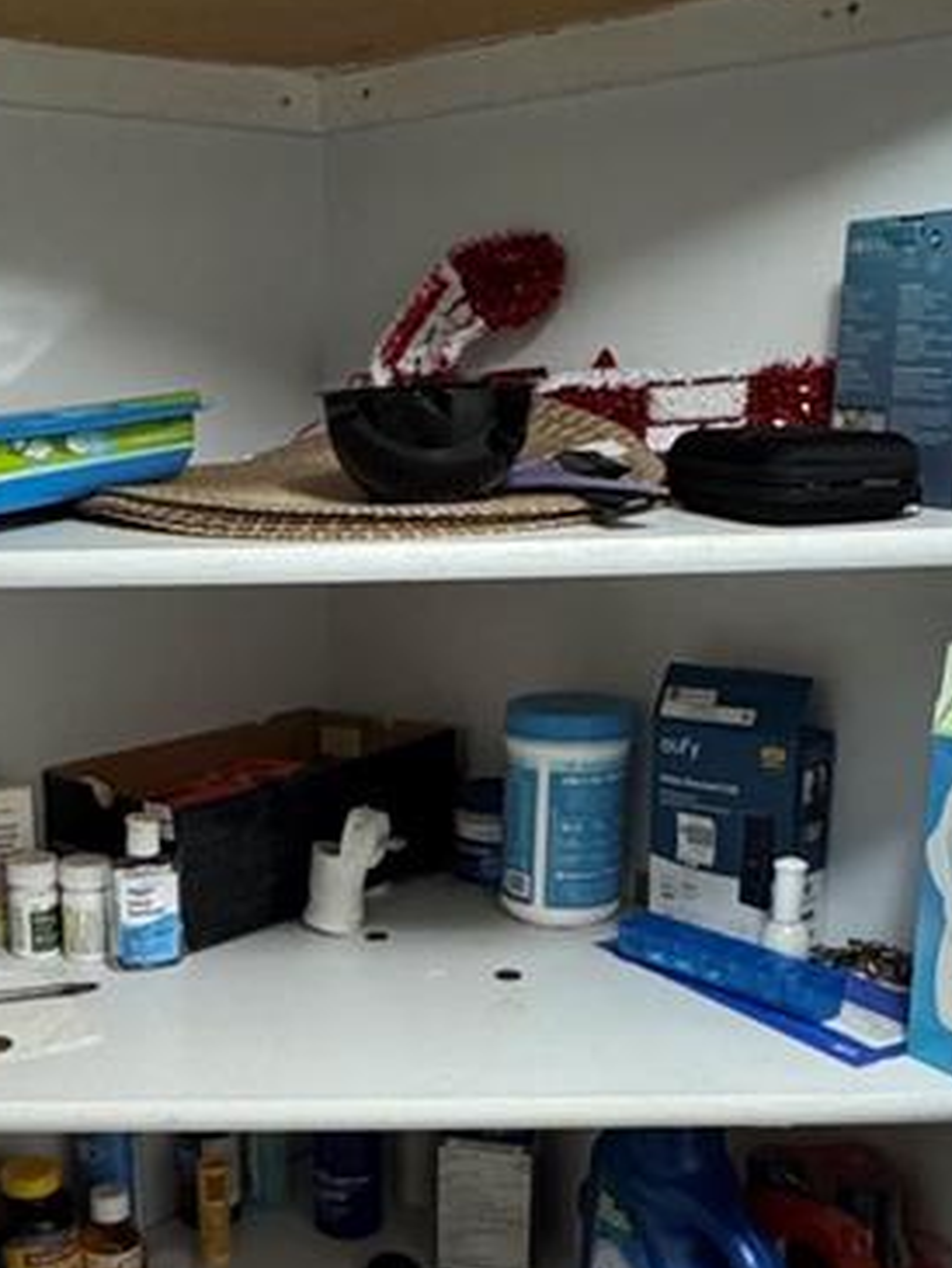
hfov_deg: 31.0
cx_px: 236
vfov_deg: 40.4
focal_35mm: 46
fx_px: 1686
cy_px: 896
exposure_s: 1/60
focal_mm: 2.22
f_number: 2.2
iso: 500
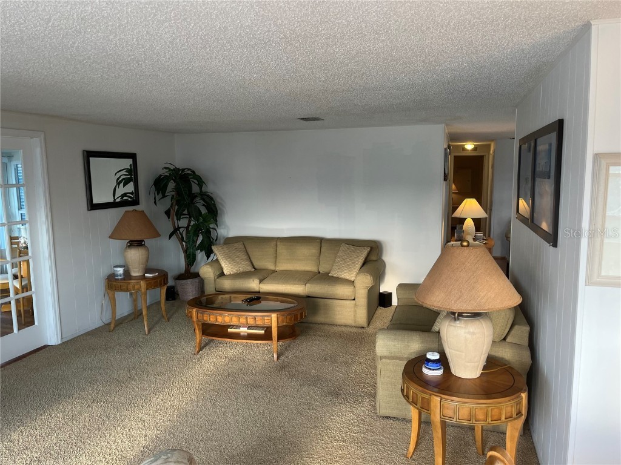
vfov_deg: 53.1
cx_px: 310
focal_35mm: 26
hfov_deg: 67.3
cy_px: 232
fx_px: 466
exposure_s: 1/120
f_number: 1.6
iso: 100
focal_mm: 5.1
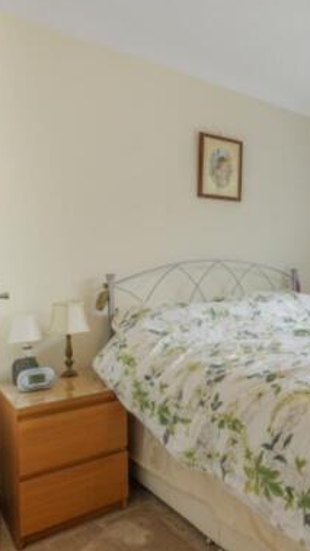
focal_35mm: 29
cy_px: 277
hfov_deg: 35.9
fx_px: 424
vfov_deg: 66.1
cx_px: 317
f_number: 8
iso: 400
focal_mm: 16
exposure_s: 1/15
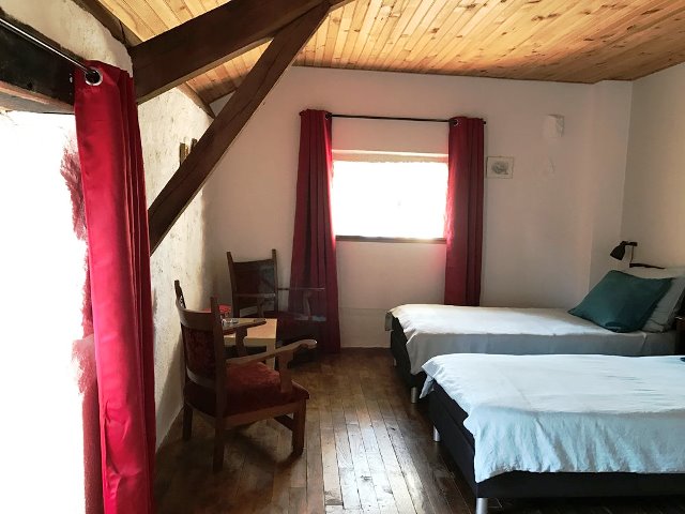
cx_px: 342
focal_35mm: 28
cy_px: 257
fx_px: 554
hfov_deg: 63.4
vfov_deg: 49.7
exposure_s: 1/16
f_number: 1.8
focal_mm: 3.99
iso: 50
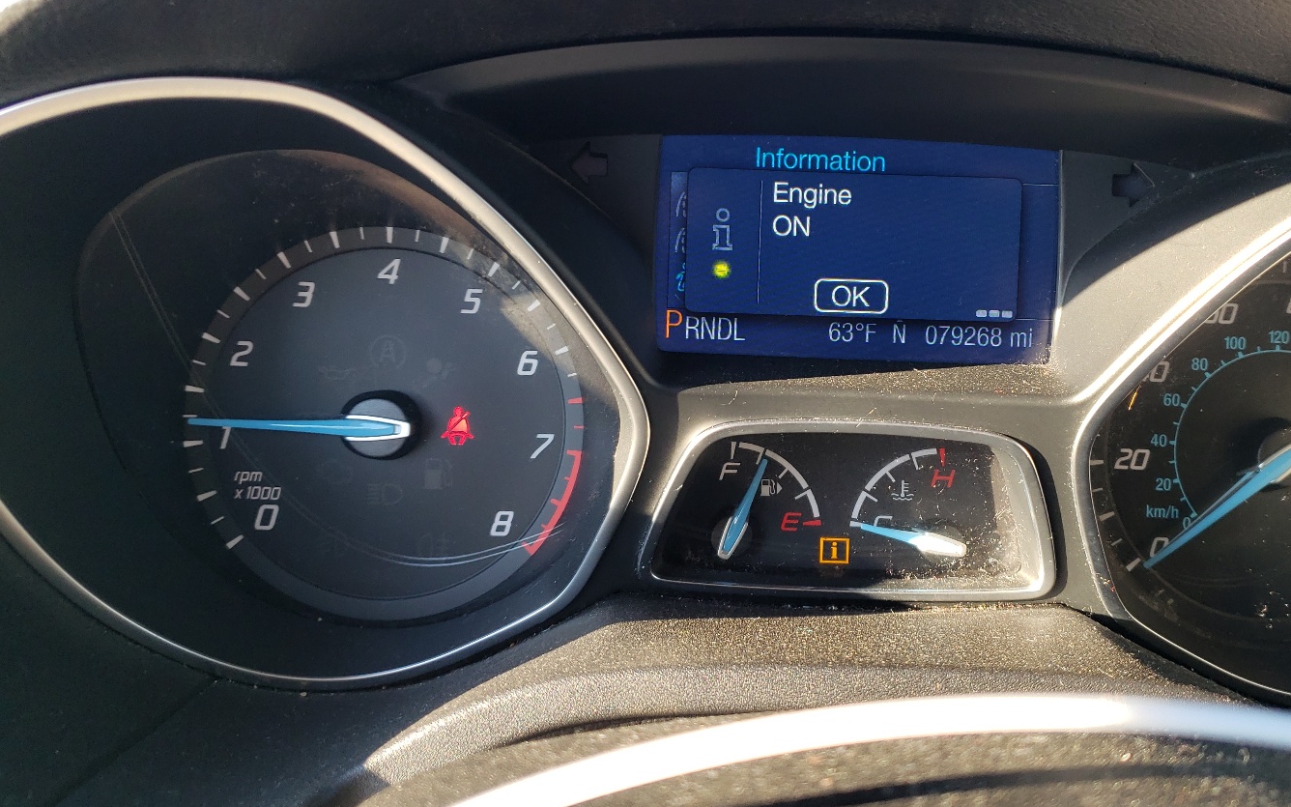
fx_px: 1161
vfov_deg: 38.3
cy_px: 360
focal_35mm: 33
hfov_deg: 57.8
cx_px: 759
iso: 50
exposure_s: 1/130
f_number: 1.5
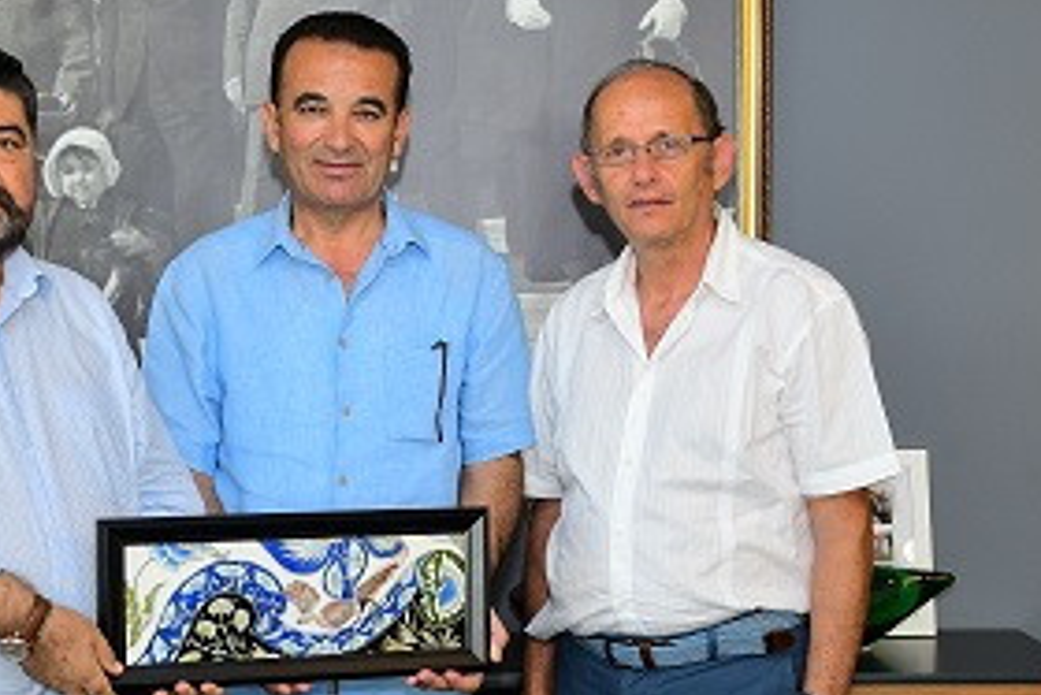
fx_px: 2257
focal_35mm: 78
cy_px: 411
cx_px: 402
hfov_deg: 25.9
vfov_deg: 17.5
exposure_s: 1/125
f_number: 3.2
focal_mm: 26
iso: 500
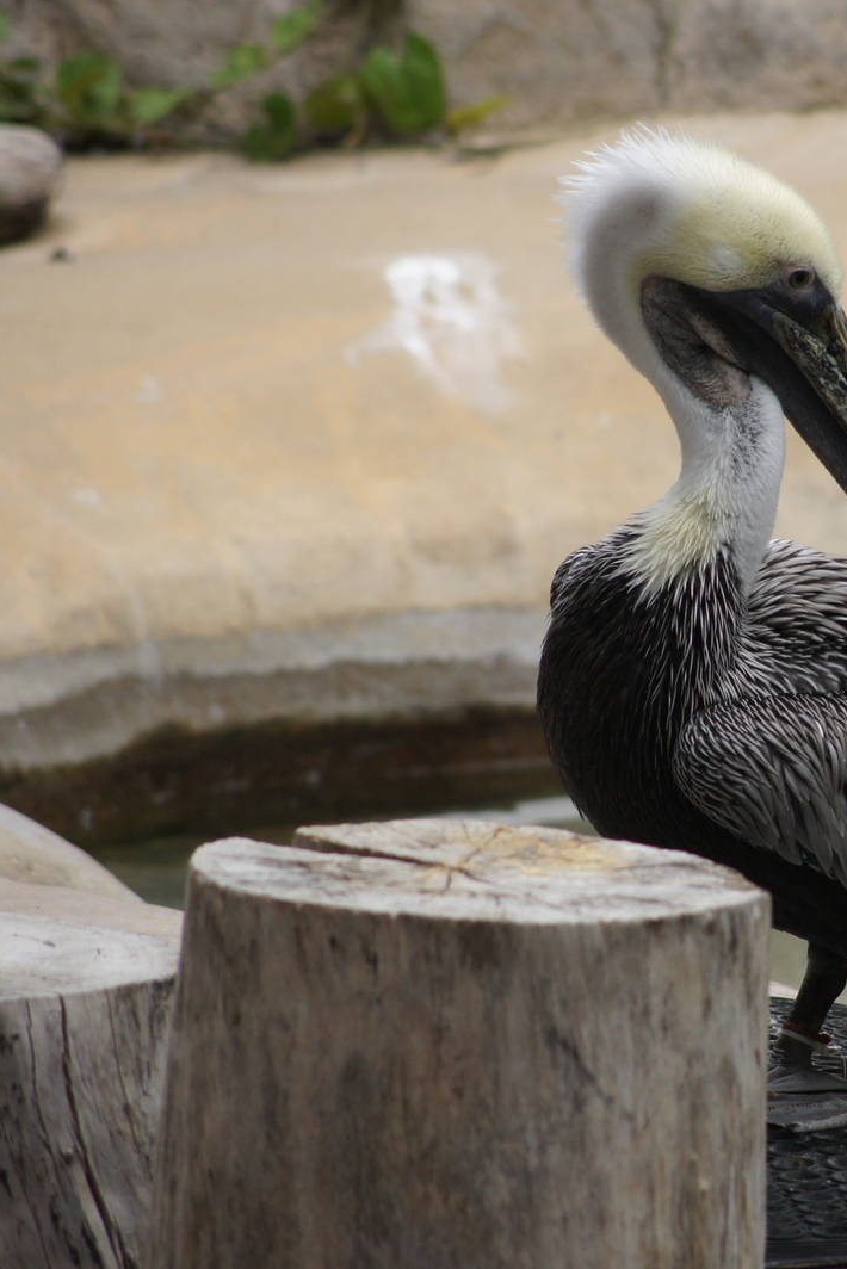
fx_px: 15905
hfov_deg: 3.0
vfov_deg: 4.6
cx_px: 874
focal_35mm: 451
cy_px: 634
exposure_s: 1/500
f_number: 5.6
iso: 500
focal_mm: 200
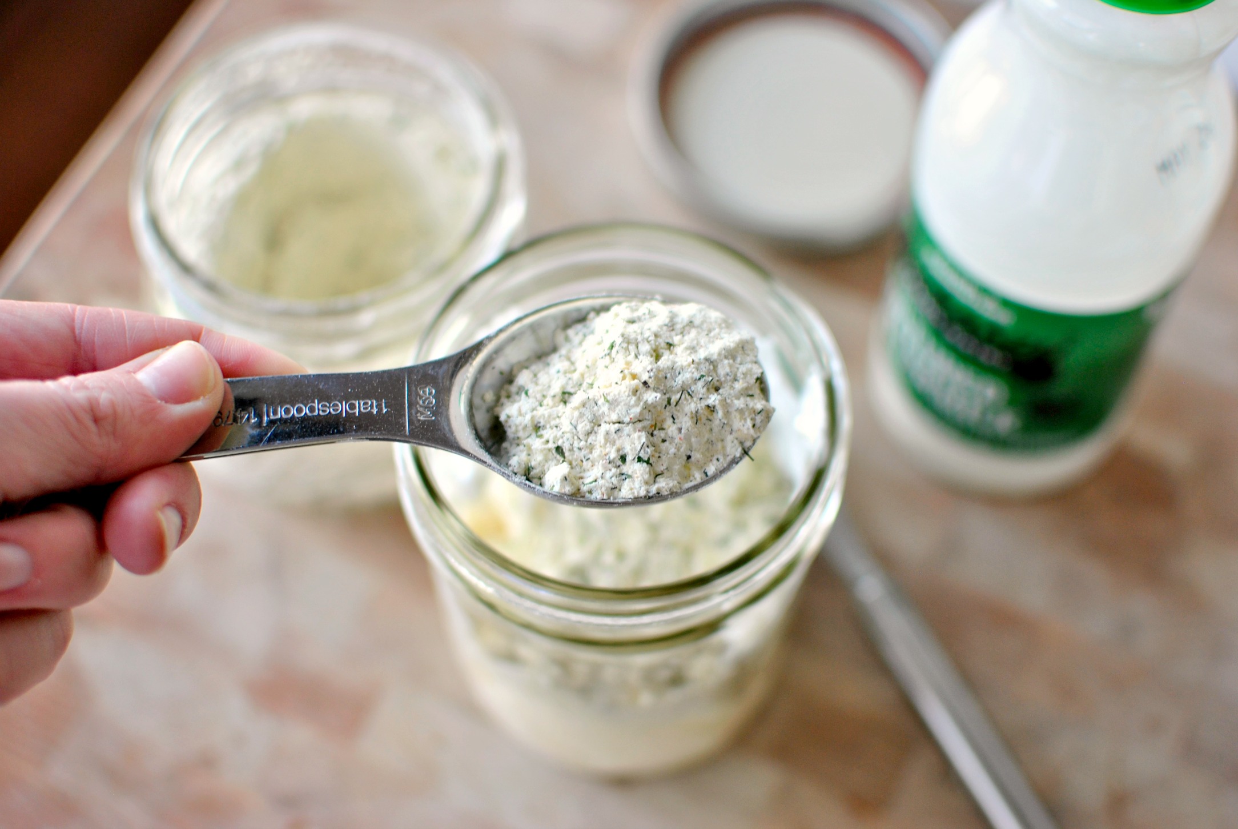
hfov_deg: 37.8
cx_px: 619
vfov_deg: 25.8
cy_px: 414
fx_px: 1807
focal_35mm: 52
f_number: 2.2
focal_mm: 35
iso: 140
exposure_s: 1/100
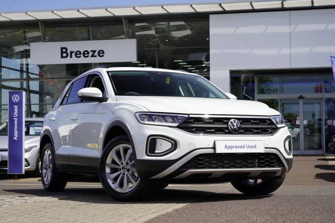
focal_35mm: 66
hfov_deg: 30.4
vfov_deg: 20.5
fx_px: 617
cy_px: 112
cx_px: 168
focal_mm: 66.3
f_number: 8
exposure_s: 1/160
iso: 100
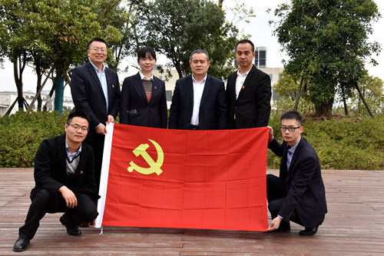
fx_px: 464
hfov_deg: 45.0
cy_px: 128
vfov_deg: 30.8
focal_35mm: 44
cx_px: 192
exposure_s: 1/500
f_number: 8
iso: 500
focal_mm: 29
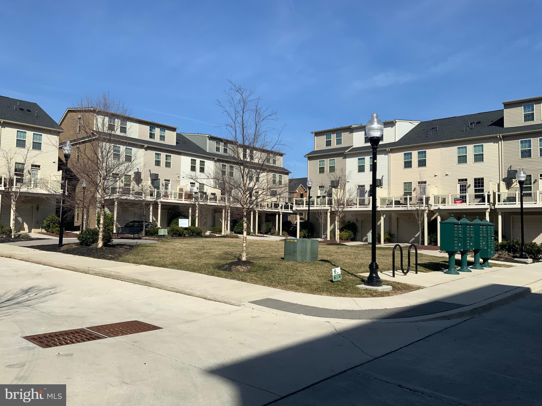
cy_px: 203
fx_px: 454
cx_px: 271
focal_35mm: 29
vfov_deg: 48.2
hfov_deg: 61.7
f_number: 1.8
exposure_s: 1/3125
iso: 16
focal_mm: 3
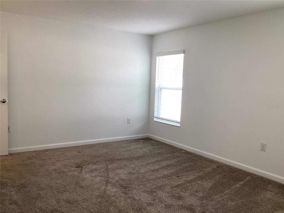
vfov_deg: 45.4
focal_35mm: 31
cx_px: 142
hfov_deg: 58.4
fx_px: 254
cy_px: 106
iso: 64
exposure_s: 1/60
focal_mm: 3.3
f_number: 2.4
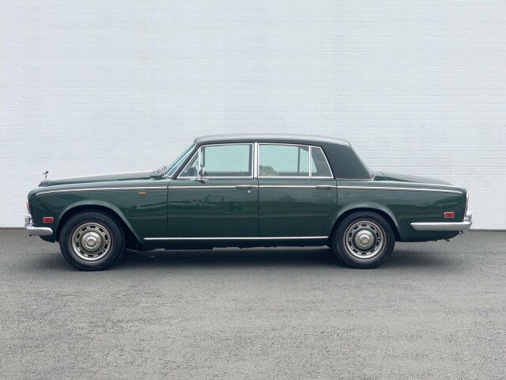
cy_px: 190
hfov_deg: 36.8
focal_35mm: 52
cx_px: 253
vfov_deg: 28.0
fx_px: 760
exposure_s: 1/592
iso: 16
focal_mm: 6
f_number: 2.4
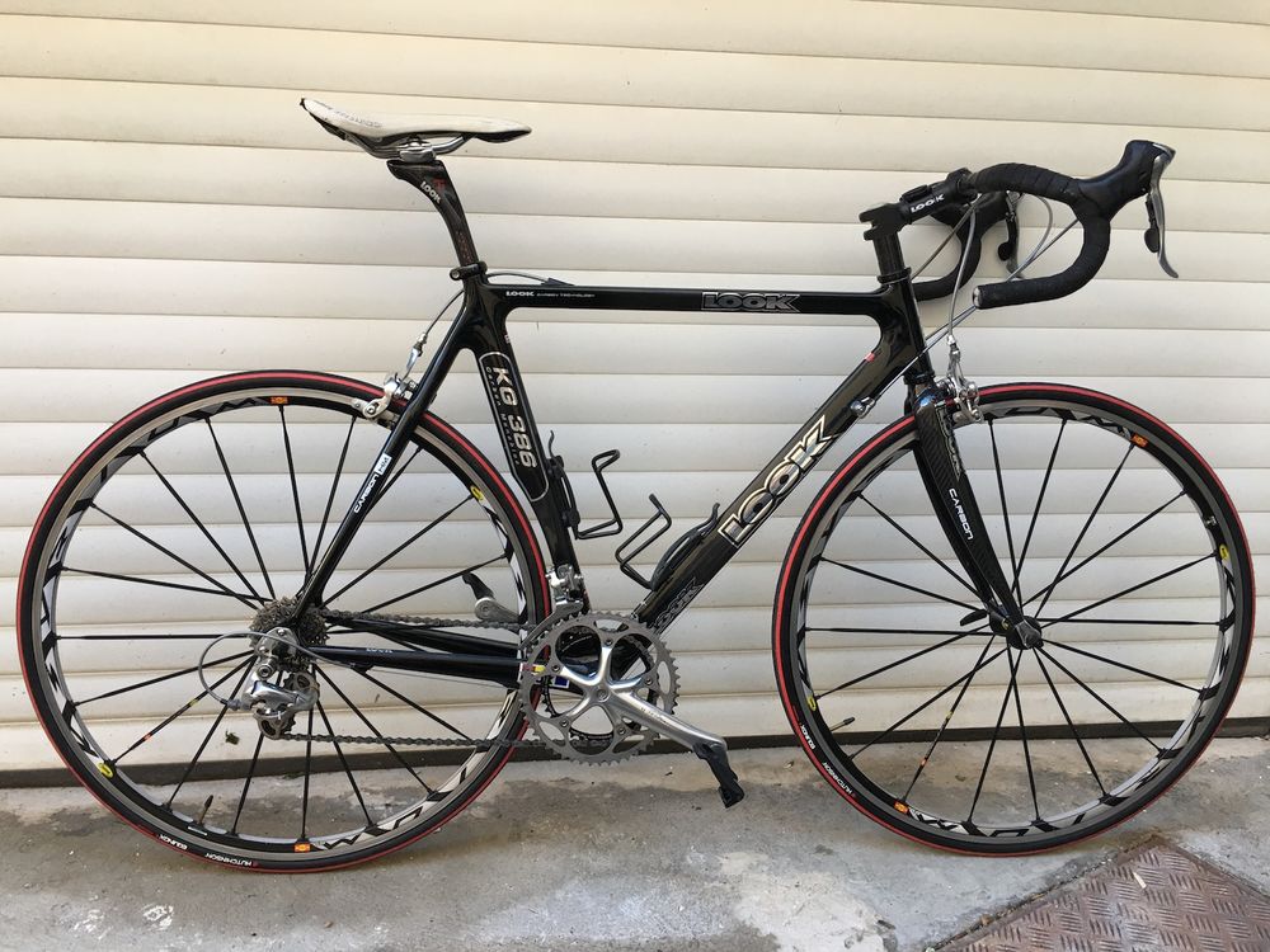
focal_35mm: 29
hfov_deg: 61.7
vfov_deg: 48.2
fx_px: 1064
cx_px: 635
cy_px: 476
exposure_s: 1/33
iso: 32
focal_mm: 4.15
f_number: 2.2
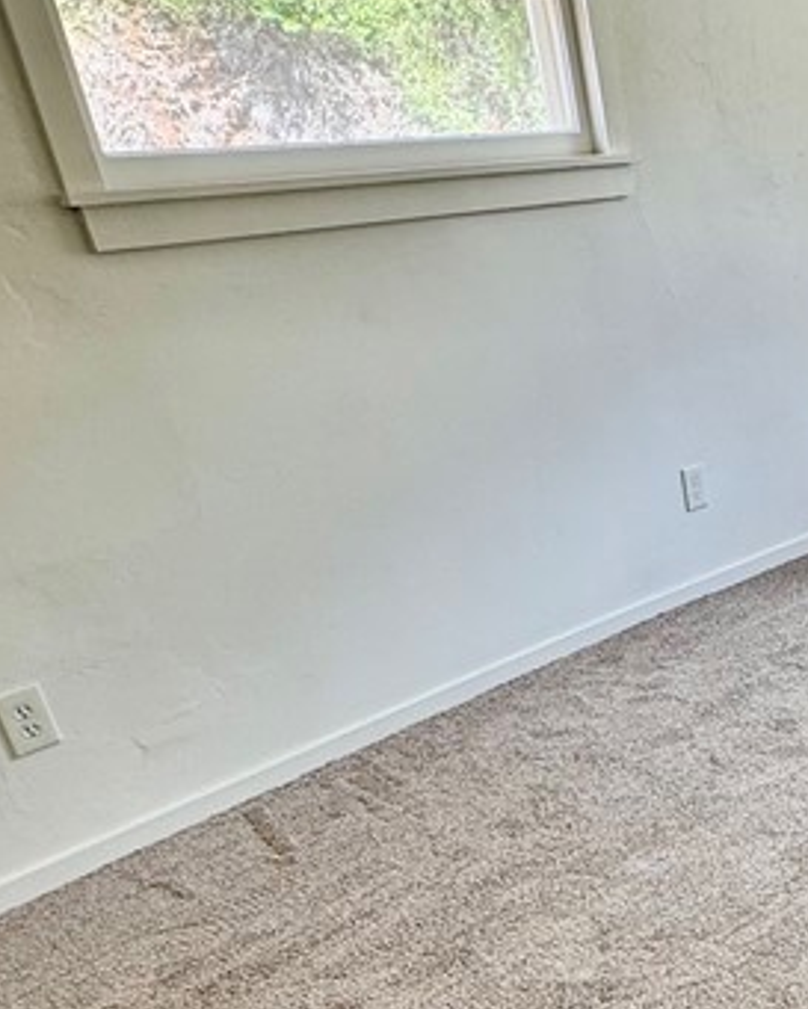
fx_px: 1225
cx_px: 935
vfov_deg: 43.9
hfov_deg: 31.4
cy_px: 701
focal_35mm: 41
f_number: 2.2
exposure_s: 1/99
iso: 80
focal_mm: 2.22
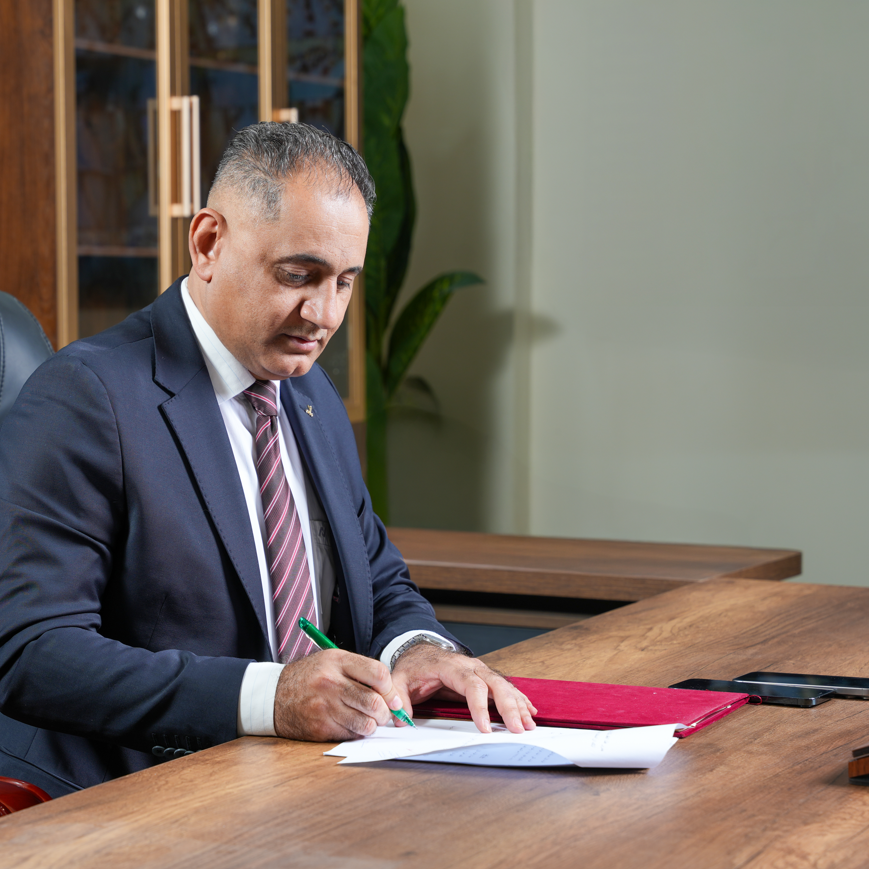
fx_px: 2556
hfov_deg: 19.2
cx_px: 272
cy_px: 434
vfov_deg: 19.3
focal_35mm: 90
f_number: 5
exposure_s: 1/100
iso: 125
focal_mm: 70
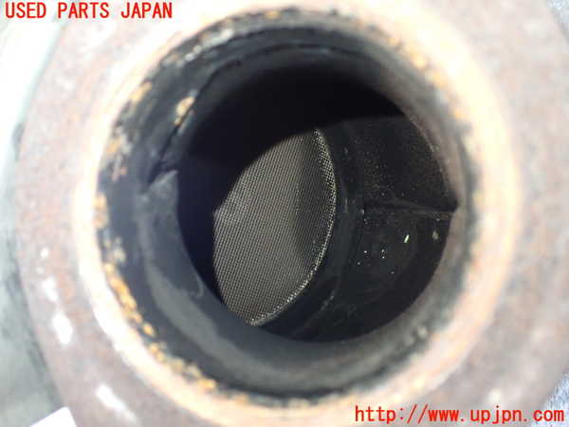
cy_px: 214
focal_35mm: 30
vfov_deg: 46.8
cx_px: 284
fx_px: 493
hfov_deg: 60.0
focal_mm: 5.4
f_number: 2.3
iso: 800
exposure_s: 1/40
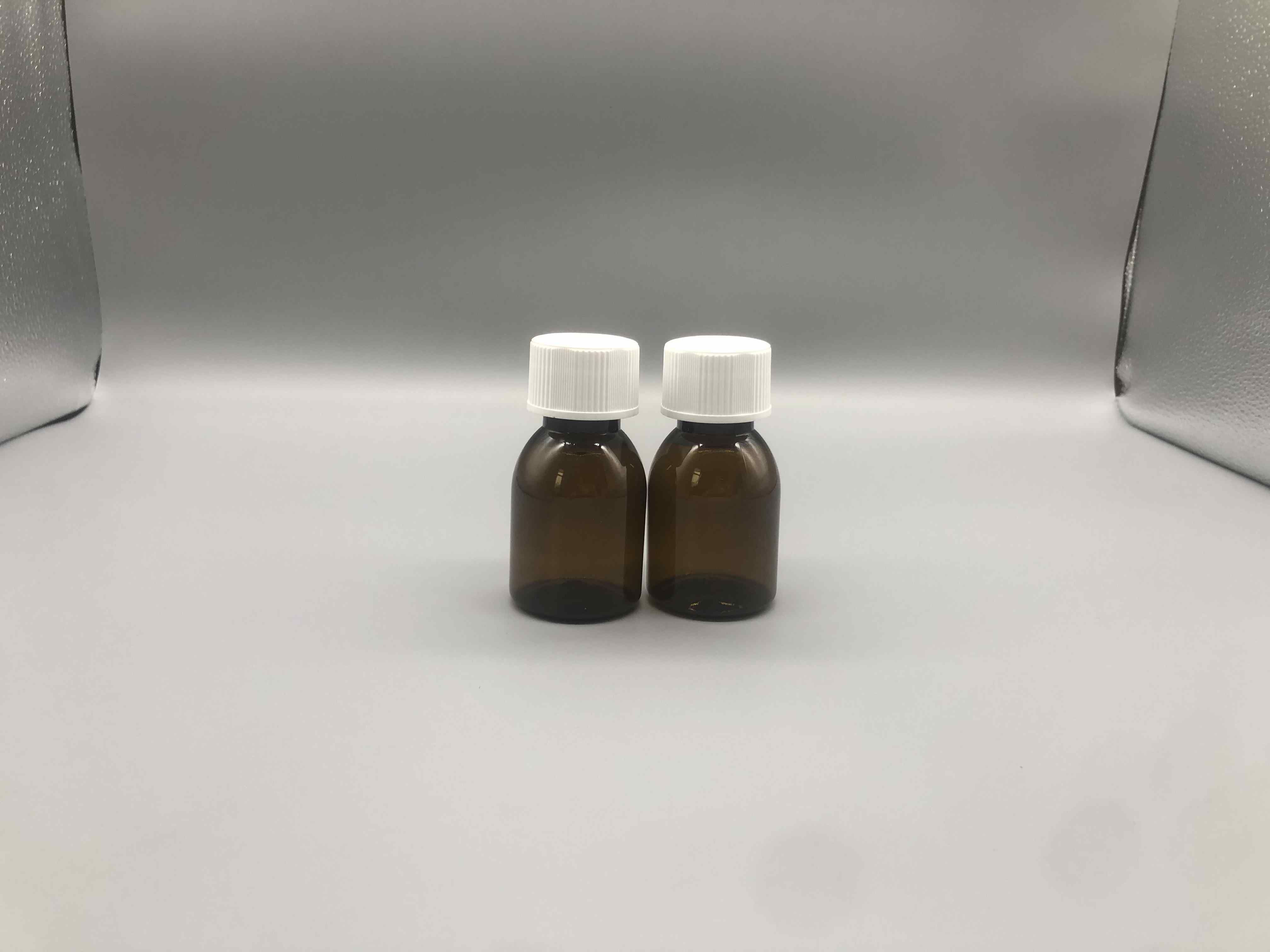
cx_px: 635
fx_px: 1027
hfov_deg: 63.4
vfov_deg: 49.7
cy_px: 476
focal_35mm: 28
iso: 32
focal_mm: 3.99
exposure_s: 1/50
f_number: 1.8
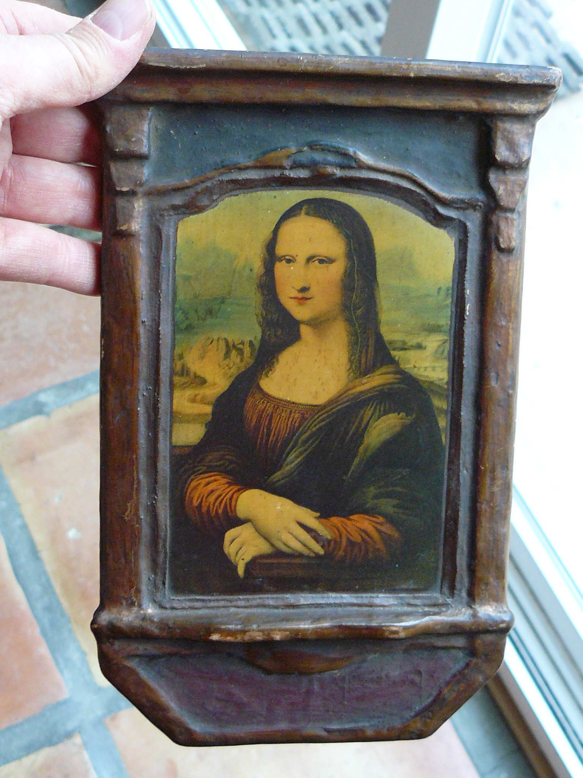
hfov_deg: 26.1
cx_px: 292
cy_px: 389
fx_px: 1258
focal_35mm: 56
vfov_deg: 34.3
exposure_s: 1/30
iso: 200
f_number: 2.8
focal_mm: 6.2
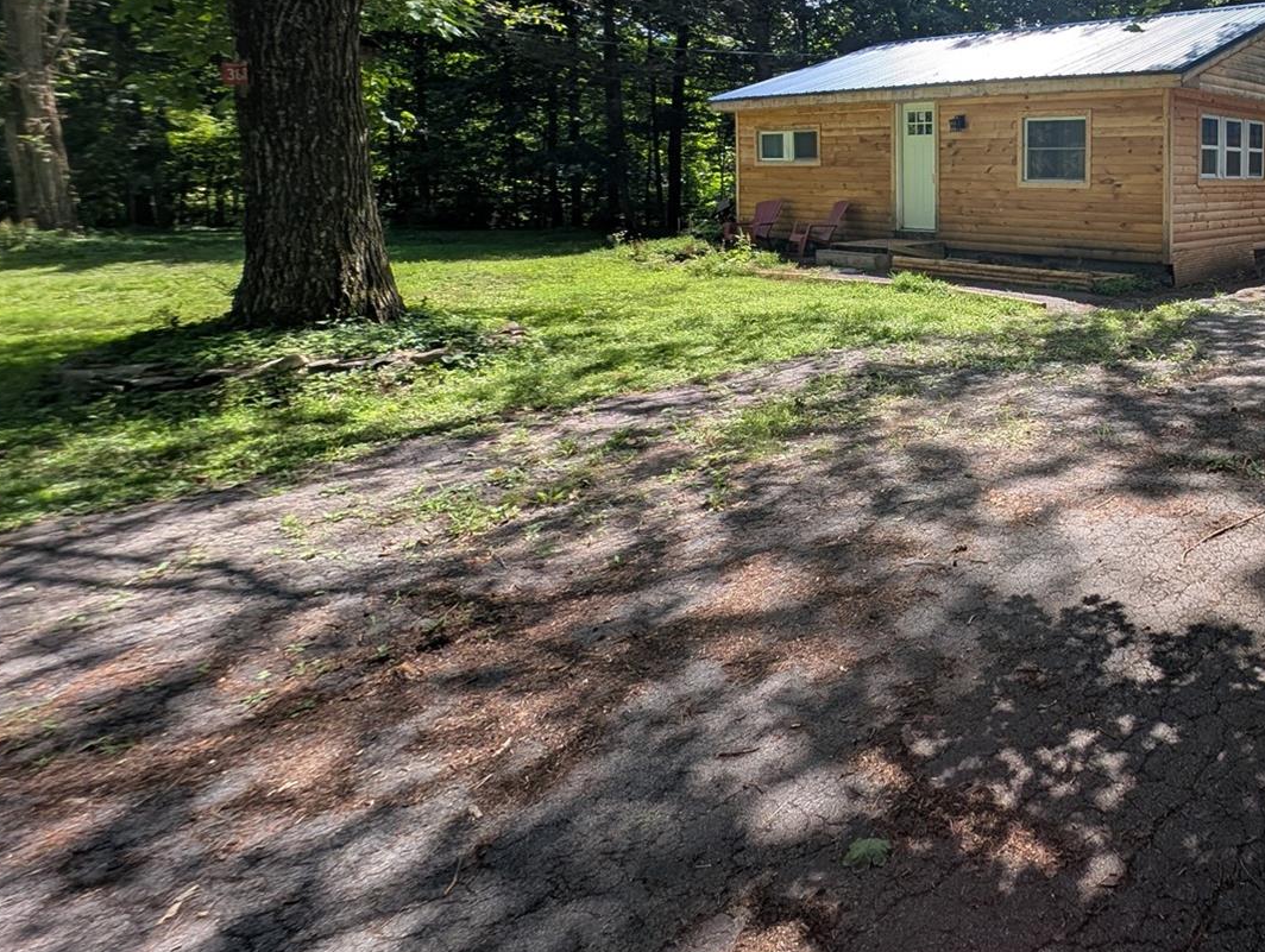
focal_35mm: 23
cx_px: 1138
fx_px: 842
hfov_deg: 62.1
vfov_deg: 55.7
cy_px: 221
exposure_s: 1/620
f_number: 1.95
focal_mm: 2.23
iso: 37
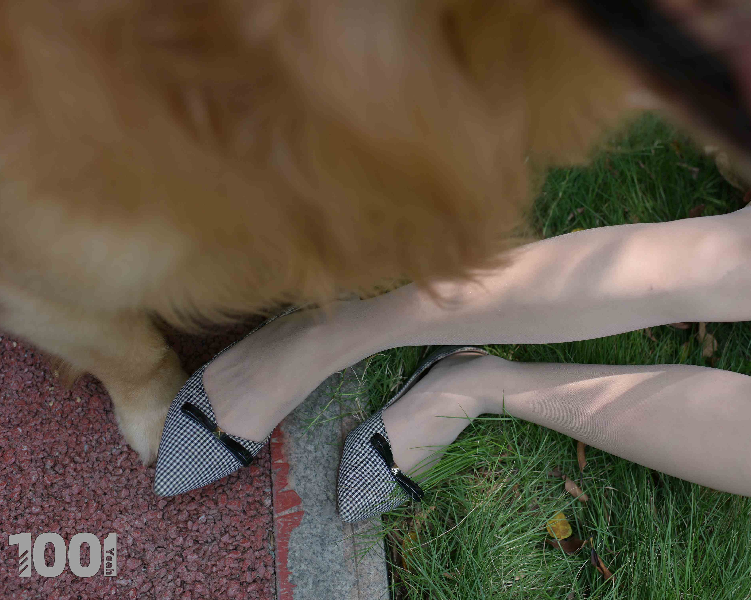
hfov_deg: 45.6
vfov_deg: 37.3
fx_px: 889
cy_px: 298
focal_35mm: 40
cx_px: 436
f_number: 3.2
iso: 80
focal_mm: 35
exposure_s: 1/250
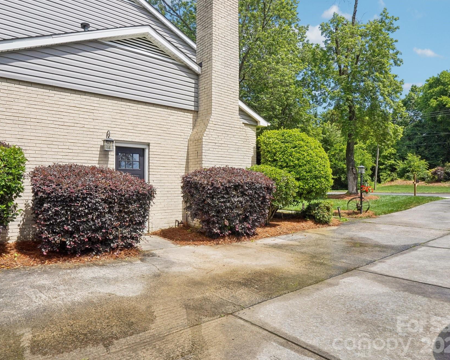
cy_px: 181
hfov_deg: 77.5
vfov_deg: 65.5
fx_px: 280
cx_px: 207
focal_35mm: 21
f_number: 8
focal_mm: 18
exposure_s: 1/800
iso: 400
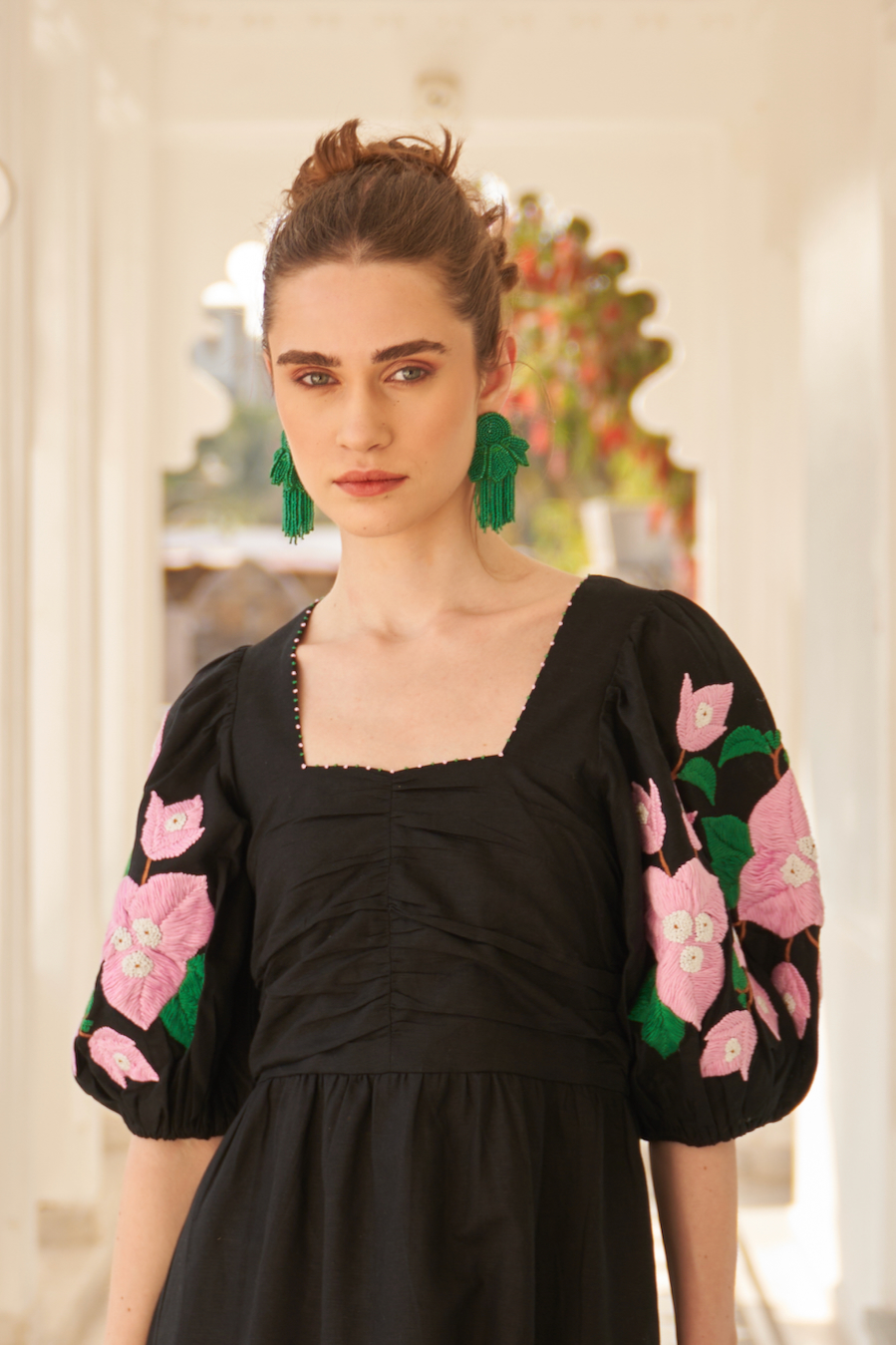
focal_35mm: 60
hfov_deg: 22.6
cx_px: 448
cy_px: 672
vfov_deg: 33.4
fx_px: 2240
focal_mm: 40
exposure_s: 1/400
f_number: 2.8
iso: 50
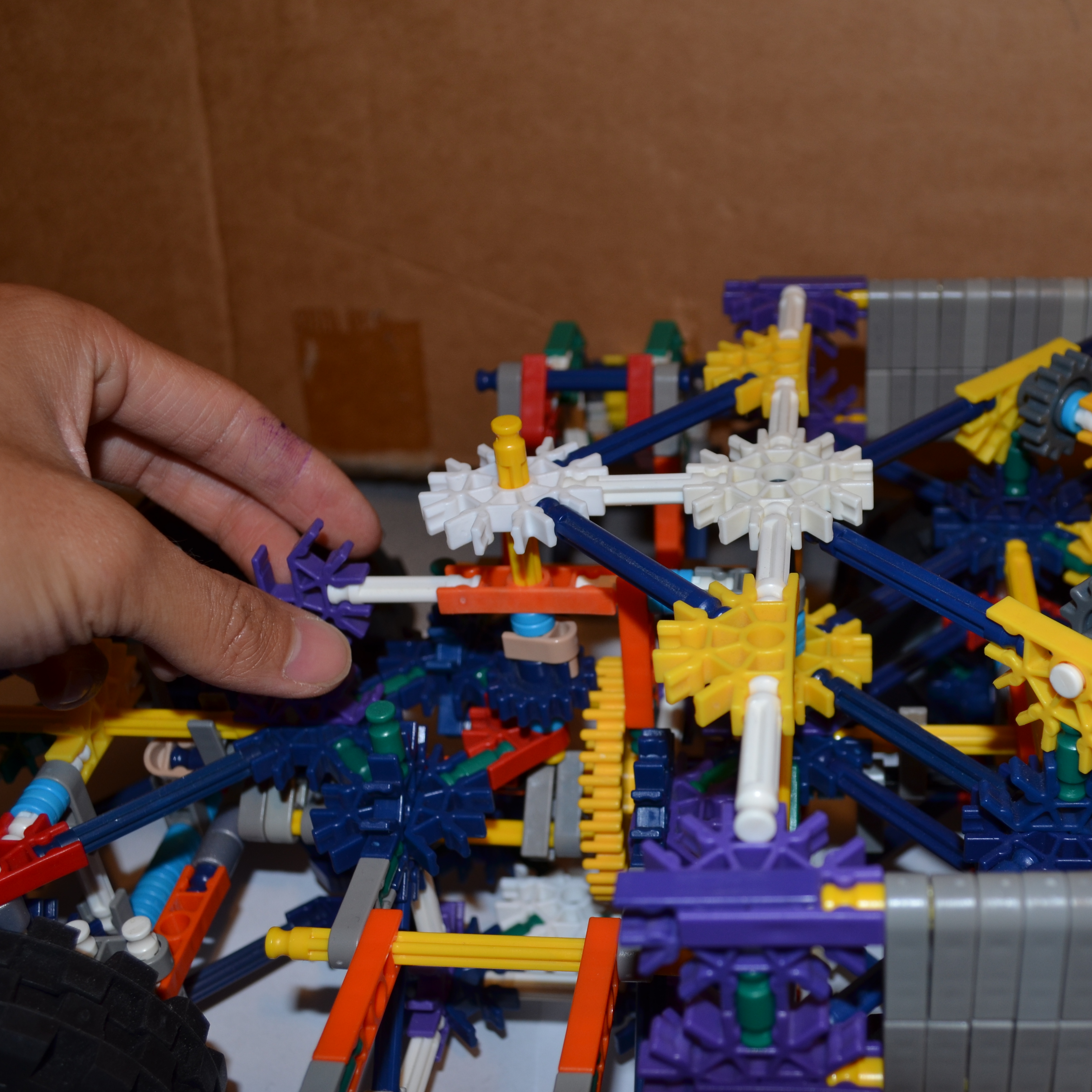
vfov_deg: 39.2
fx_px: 1535
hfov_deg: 38.7
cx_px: 741
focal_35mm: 43
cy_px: 545
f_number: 5.6
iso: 200
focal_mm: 22
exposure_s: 1/30
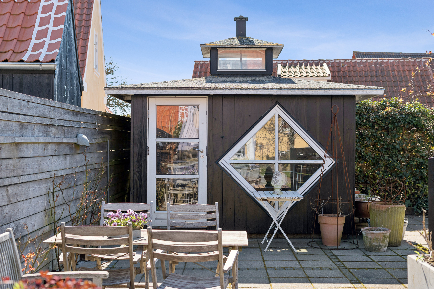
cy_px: 144
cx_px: 217
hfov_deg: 39.6
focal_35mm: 50
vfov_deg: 27.0
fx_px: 603
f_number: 5
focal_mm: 50
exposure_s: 1/800
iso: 200
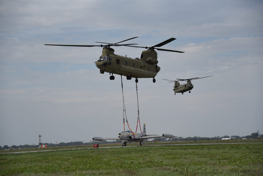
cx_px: 132
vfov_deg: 12.2
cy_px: 88
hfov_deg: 18.3
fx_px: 819
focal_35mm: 112
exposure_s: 1/4000
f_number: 5.6
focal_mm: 112
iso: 500
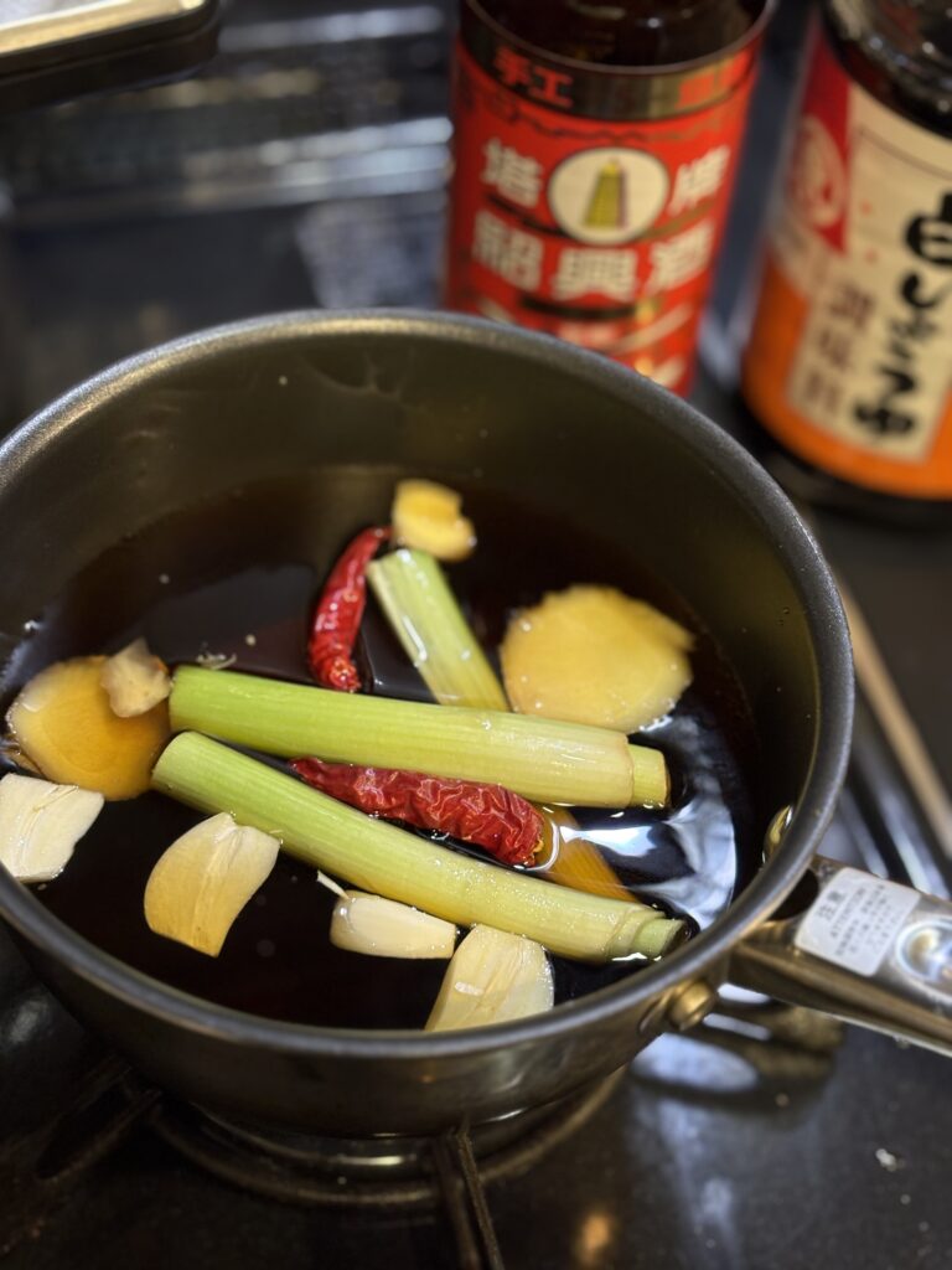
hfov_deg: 28.0
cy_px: 635
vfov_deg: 36.8
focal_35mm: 52
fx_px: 1907
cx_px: 476
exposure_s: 1/50
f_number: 1.6
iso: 100
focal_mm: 5.96
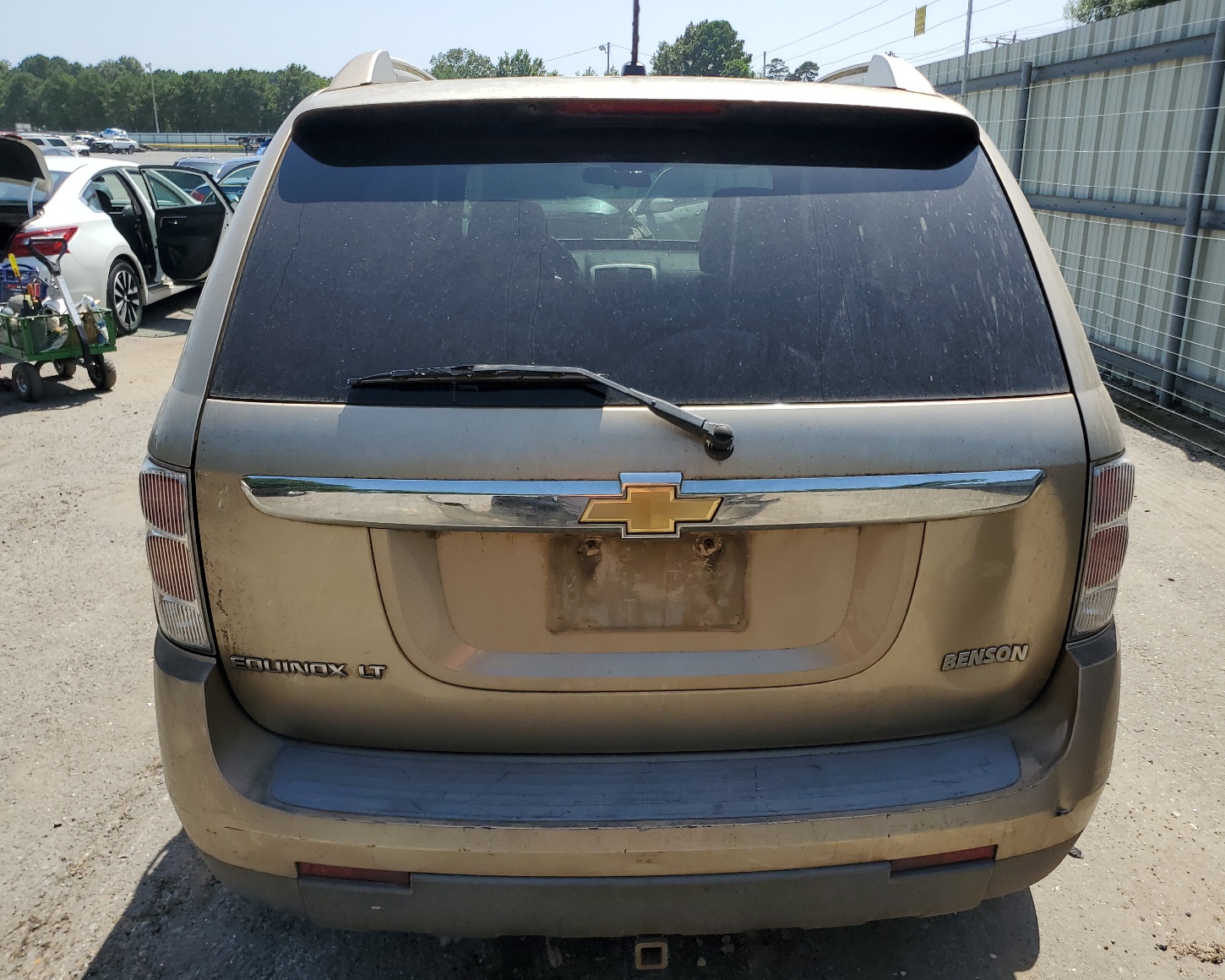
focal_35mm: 28
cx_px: 631
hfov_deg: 62.2
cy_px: 481
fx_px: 1015
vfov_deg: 51.5
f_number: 1.5
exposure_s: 1/3333
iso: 50
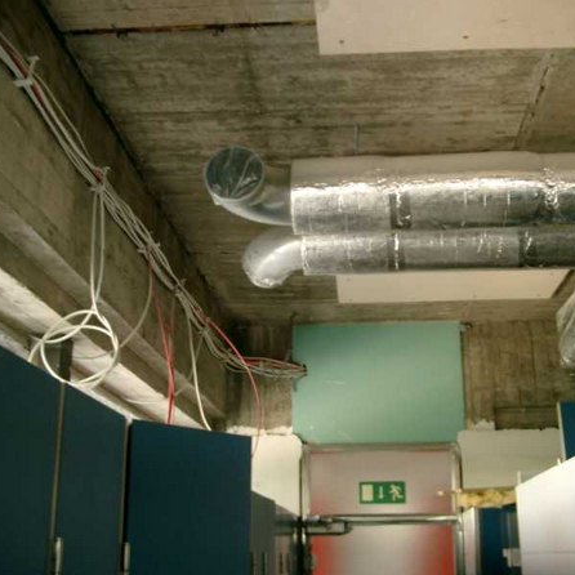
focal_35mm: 44
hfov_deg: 38.3
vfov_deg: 38.3
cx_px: 307
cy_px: 288
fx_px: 827
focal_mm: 7.6
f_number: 2.6
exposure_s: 1/15
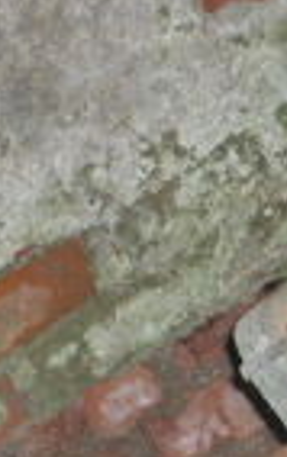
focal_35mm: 125
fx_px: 1561
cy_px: 541
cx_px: 600
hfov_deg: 9.7
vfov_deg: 16.1
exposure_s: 1/30
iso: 125
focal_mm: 5.8
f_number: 2.8
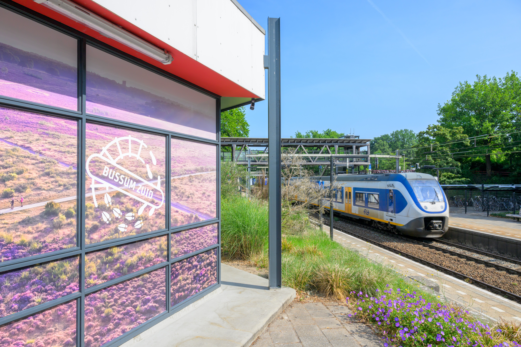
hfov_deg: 73.7
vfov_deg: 53.1
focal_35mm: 24
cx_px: 260
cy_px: 174
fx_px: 347
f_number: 11
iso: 160
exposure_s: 1/320
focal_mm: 24
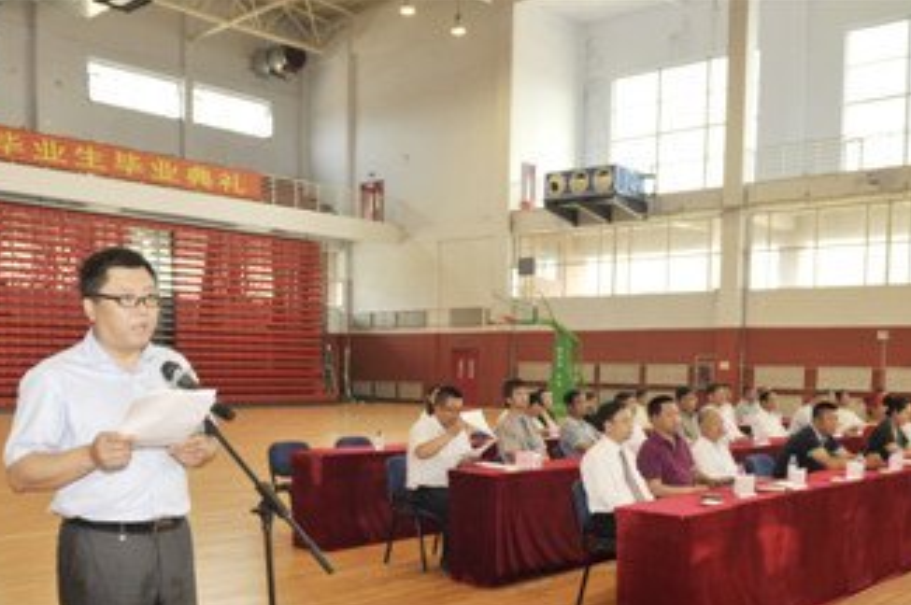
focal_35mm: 40
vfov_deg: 32.7
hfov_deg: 48.5
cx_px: 437
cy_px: 459
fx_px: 1011
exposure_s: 1/80
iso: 200
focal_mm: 26
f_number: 5
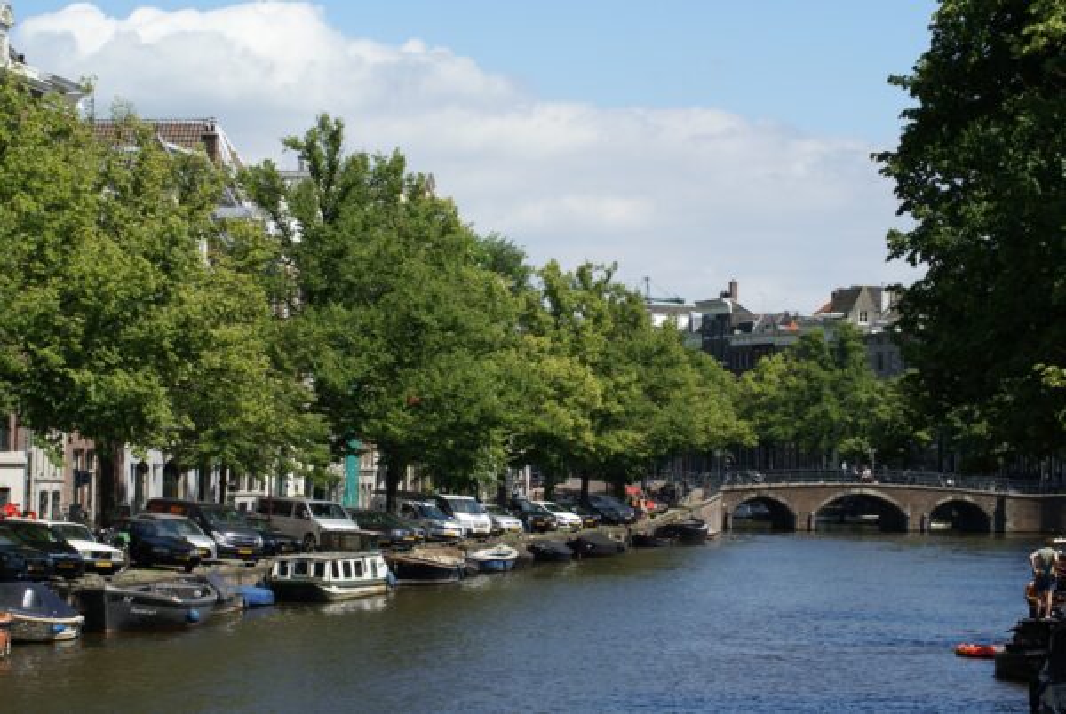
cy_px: 357
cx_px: 533
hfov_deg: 19.4
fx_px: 3114
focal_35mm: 105
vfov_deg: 13.1
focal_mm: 70
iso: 100
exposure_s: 1/160
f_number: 10
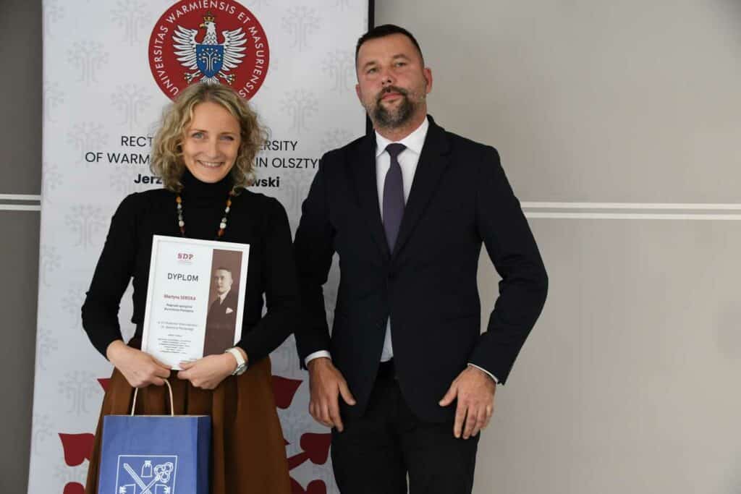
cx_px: 370
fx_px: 1420
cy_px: 247
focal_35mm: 69
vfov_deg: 19.7
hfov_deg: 29.2
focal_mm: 46
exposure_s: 1/125
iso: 1600
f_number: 6.3
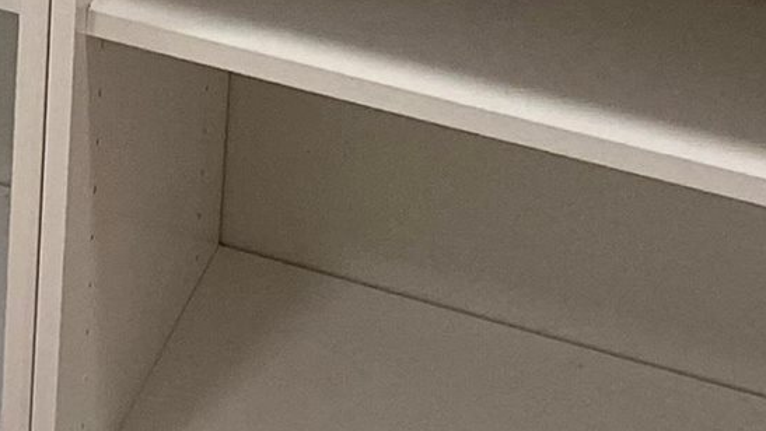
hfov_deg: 12.7
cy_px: -1045
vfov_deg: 6.6
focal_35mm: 159
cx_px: -465
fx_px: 3230
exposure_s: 1/120
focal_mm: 4.25
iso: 100
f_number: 1.8
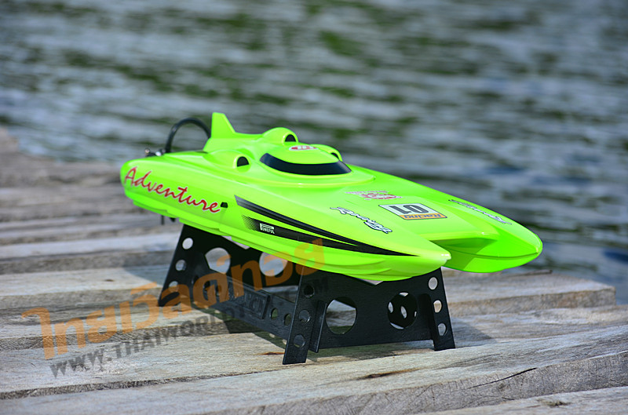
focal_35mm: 112
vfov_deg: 12.1
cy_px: 208
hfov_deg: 18.2
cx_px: 314
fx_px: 1957
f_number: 5.6
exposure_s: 1/640
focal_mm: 75
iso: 100
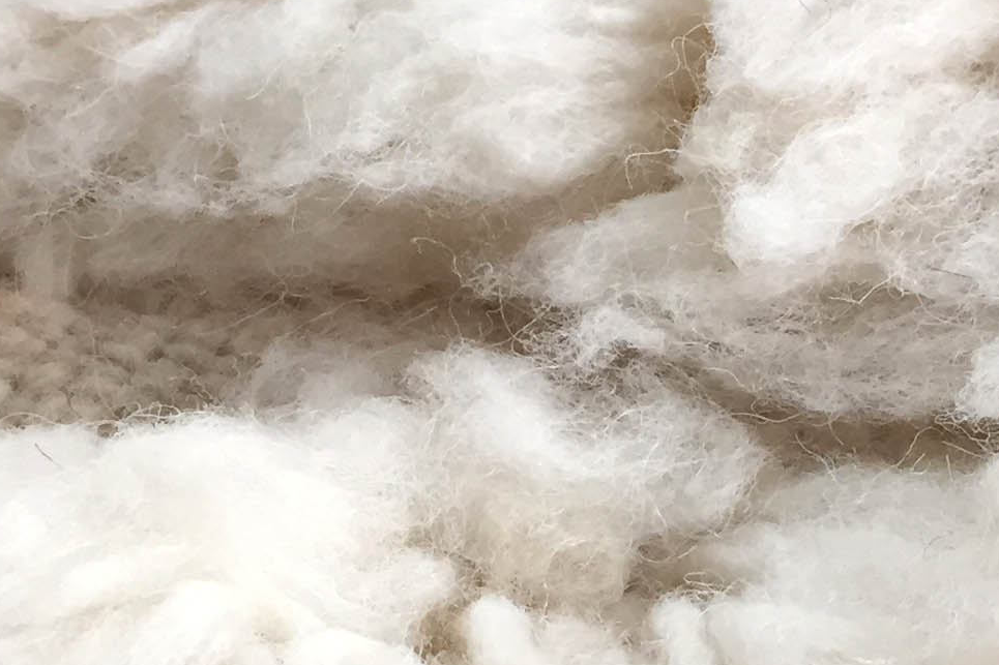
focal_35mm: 102
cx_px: 641
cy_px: 407
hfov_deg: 20.0
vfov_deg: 13.4
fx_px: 2830
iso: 40
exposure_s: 1/33
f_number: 2.2
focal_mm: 4.15
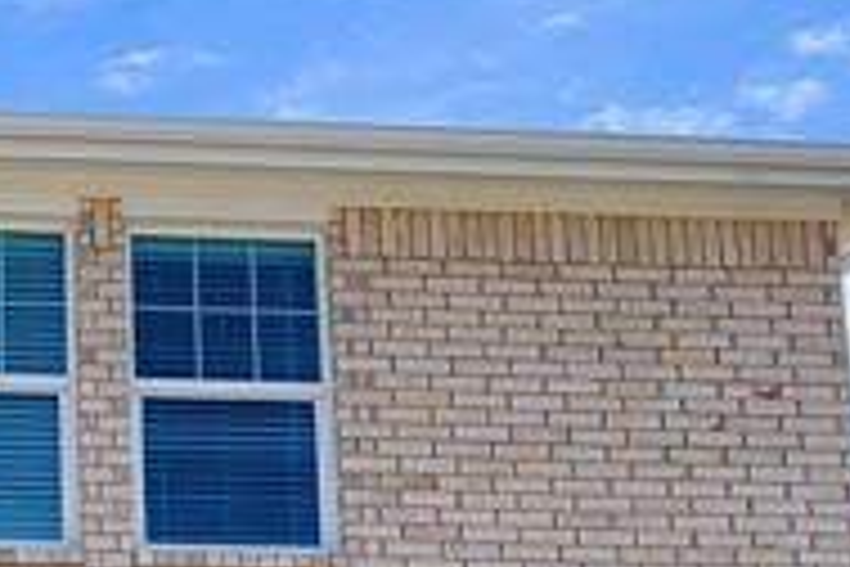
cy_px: 688
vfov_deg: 12.2
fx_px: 2597
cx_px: -130
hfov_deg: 17.8
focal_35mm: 110
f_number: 1.8
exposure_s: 1/2198
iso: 40
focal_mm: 5.4
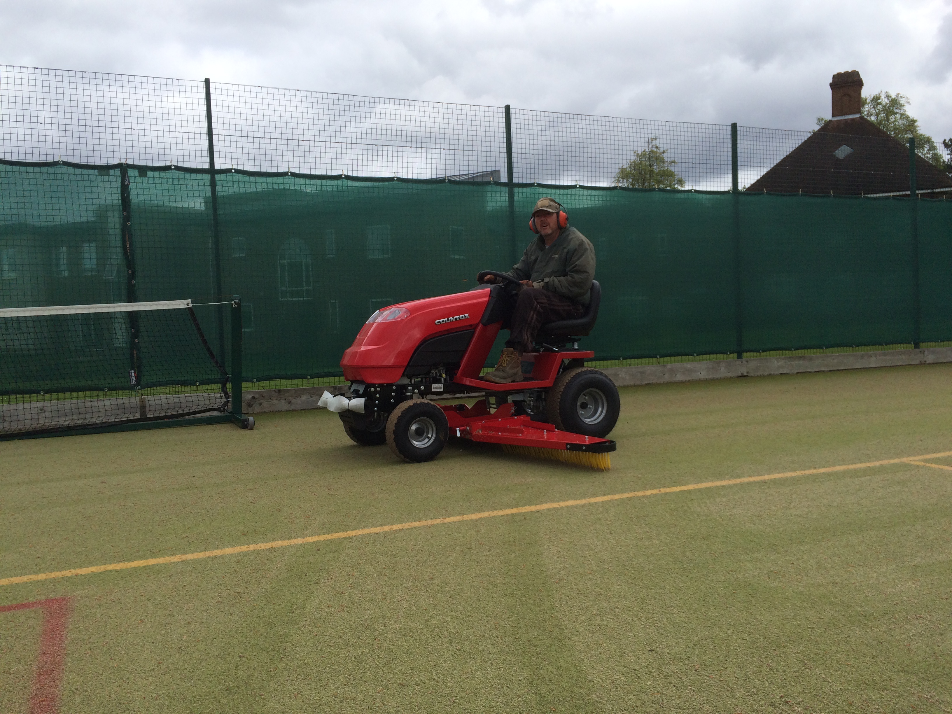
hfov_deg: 61.7
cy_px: 357
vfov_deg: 48.2
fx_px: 798
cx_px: 476
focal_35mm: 29
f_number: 2.2
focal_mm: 4.15
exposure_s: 1/1520
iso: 32
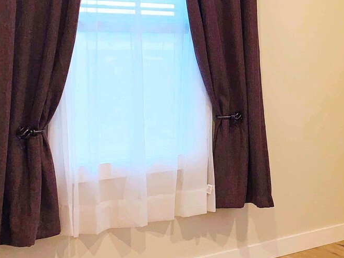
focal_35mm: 63
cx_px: 342
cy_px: 75
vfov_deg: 23.1
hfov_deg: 28.8
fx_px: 626
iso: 25
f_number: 1.8
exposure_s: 1/35
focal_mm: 4.25
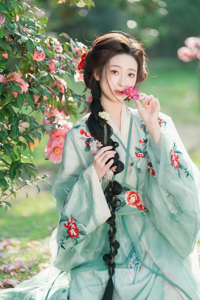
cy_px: 150
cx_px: 100
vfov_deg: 15.2
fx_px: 1125
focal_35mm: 135
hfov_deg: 10.2
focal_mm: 135
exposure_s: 1/320
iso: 125
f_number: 2.8
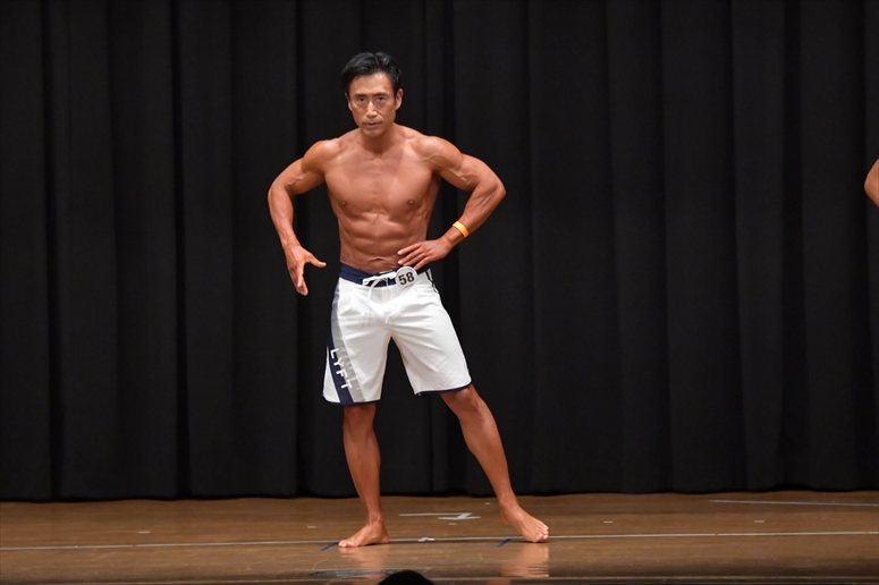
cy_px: 292
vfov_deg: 5.7
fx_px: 5857
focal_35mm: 240
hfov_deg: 8.6
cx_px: 440
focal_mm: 160
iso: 6400
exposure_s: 1/400
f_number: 5.6
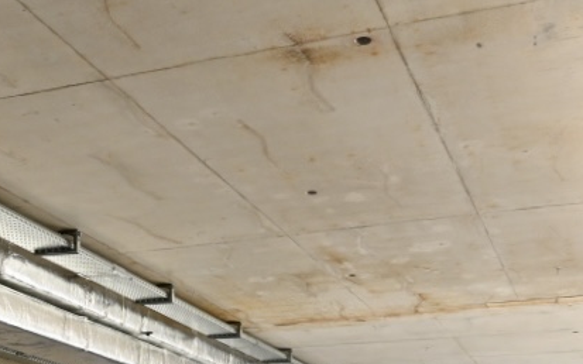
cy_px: 511
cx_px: 227
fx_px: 937
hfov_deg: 34.4
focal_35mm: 59
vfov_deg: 19.7
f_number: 5
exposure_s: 1/250
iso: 500
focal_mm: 16
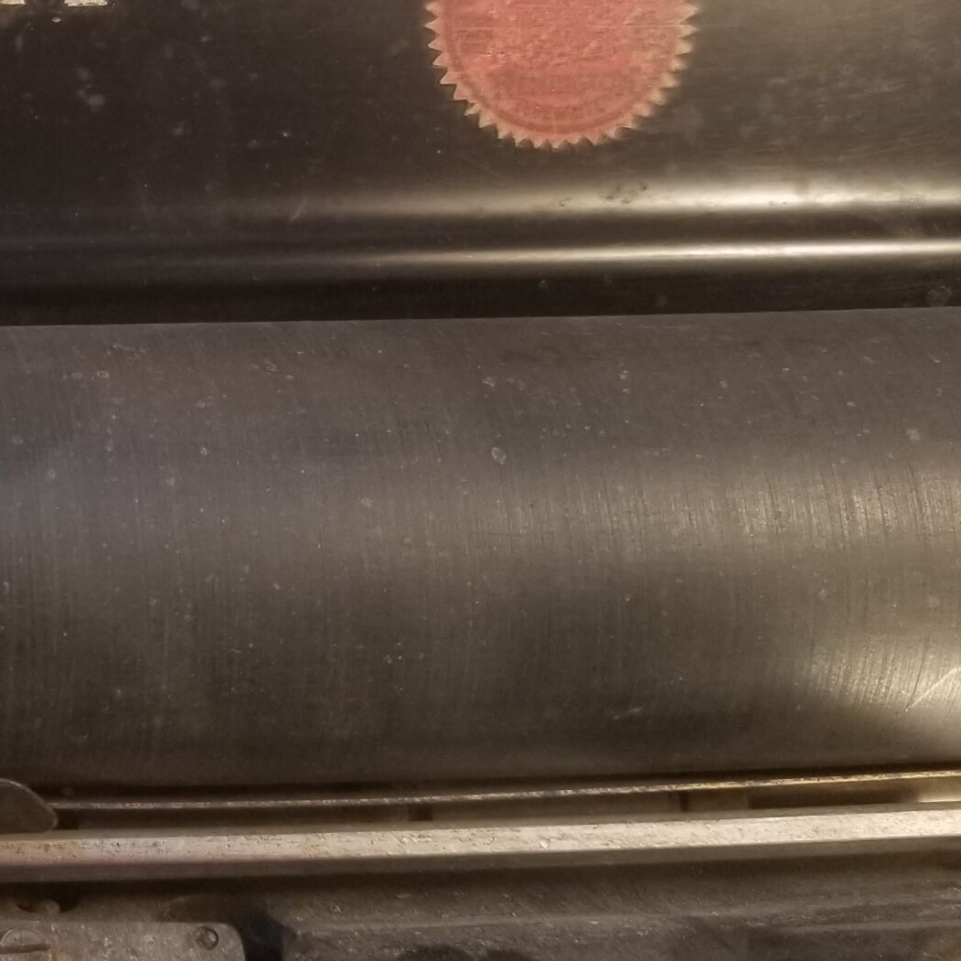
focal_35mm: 63
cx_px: -189
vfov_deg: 26.3
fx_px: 1979
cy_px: 86
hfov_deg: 24.7
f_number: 1.7
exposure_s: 1/100
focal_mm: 4.25
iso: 100
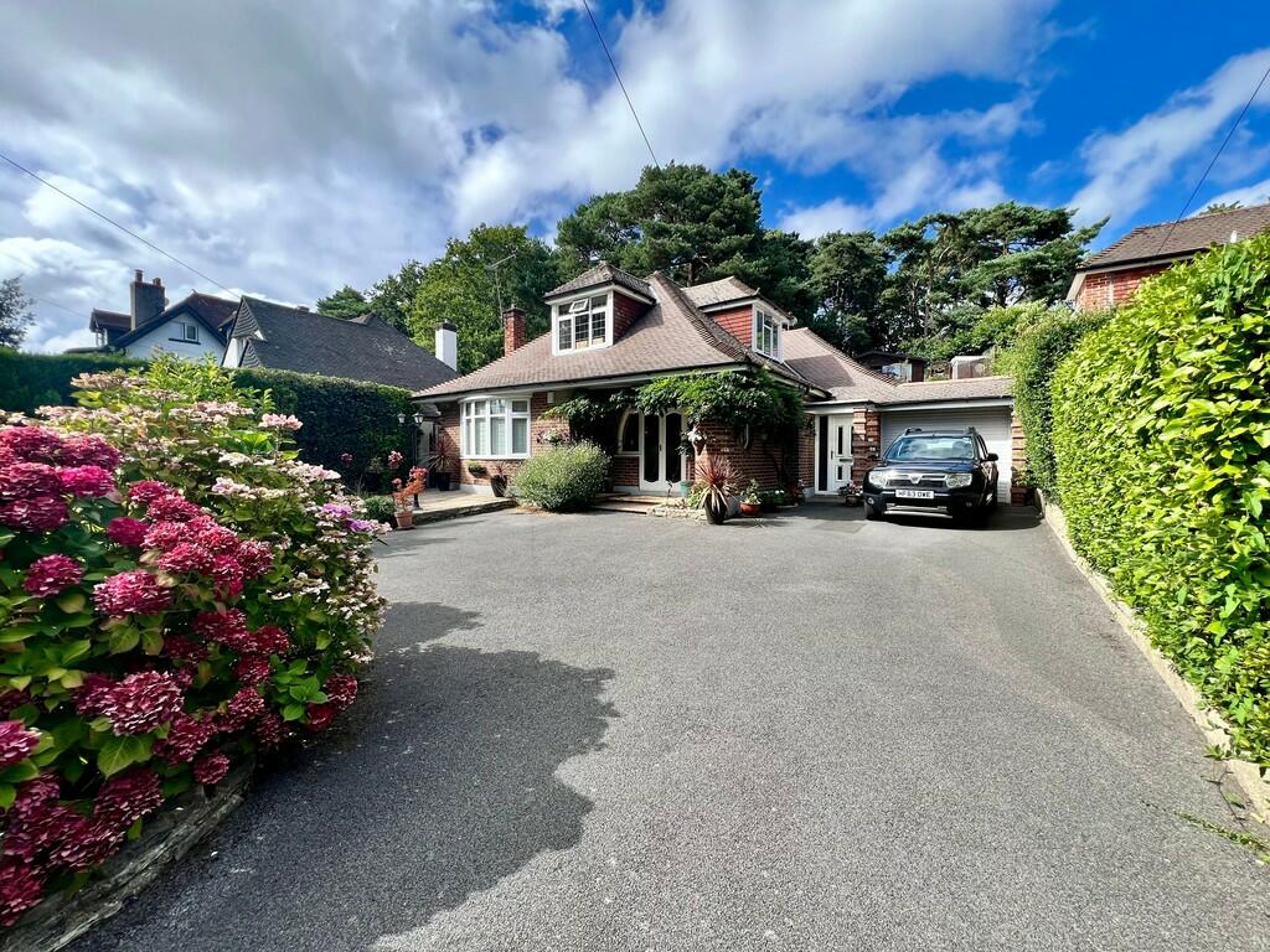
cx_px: 635
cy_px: 476
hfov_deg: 106.2
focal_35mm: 13
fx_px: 477
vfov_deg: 89.9
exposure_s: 1/619
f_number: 1.8
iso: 32
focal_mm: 1.57
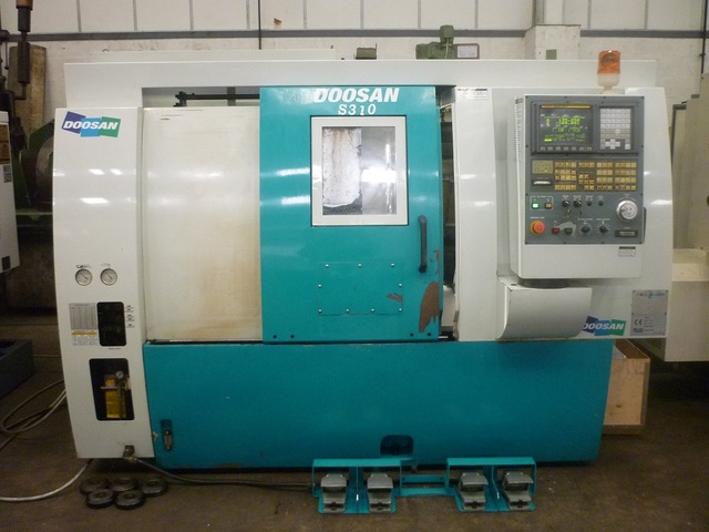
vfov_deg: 42.9
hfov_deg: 55.4
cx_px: 354
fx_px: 676
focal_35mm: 33
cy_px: 266
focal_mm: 5.5
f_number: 2.8
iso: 400
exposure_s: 1/30
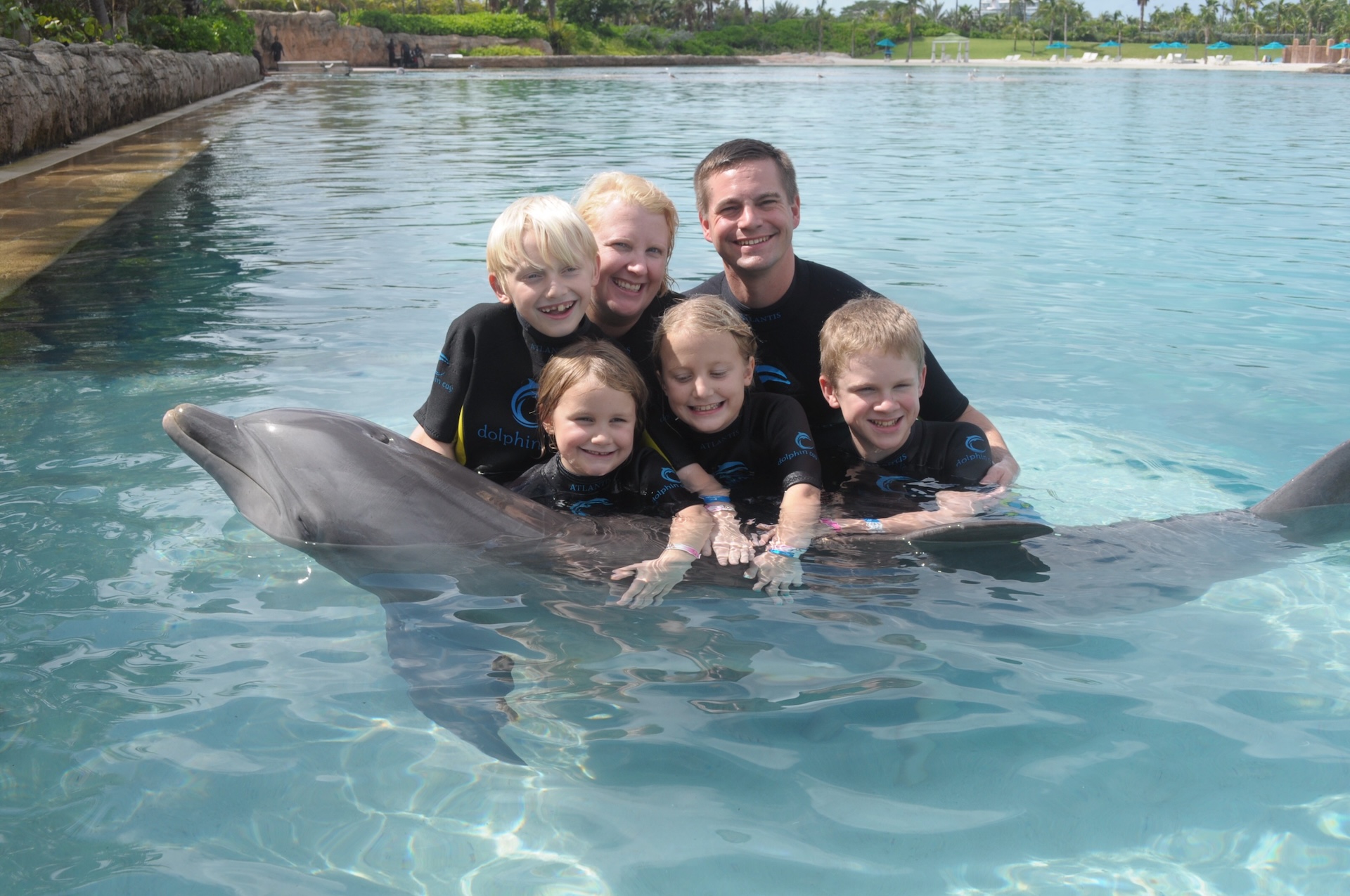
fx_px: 1348
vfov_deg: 36.8
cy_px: 448
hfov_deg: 53.2
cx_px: 675
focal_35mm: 36
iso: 200
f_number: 9
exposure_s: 1/320
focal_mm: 24
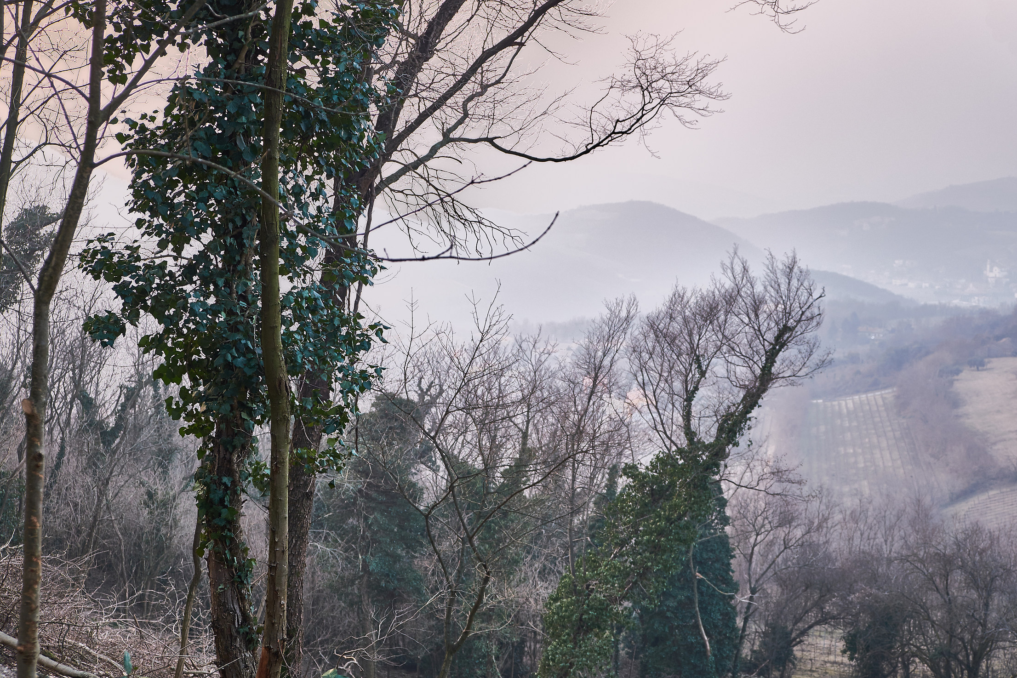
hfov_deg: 38.9
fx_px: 1441
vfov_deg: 26.5
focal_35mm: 51
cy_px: 347
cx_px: 509
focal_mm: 31.5
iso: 200
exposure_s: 1/105
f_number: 3.6
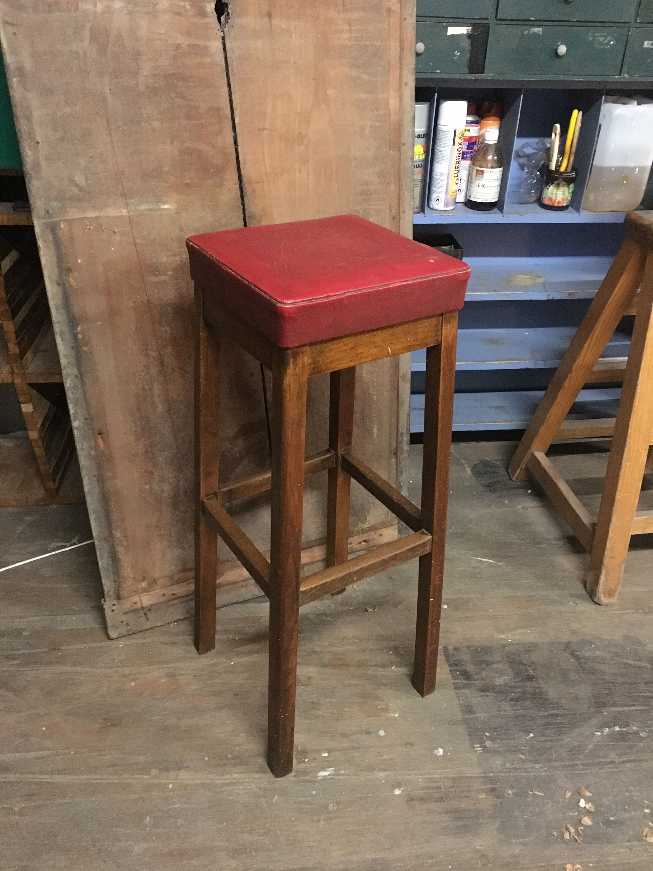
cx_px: 326
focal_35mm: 29
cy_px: 436
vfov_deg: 61.7
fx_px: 729
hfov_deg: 48.2
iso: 640
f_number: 2.2
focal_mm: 4.15
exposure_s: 1/17
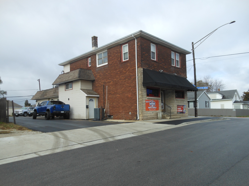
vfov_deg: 54.9
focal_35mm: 25
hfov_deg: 69.4
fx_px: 180
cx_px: 124
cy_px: 93
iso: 80
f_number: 3.2
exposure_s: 1/640
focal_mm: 4.5
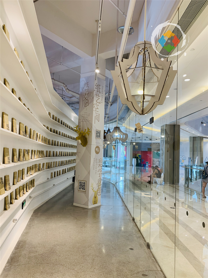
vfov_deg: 67.3
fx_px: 208
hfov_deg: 53.1
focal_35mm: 26
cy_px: 139
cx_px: 104
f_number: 1.8
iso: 80
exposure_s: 1/50
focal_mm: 4.25
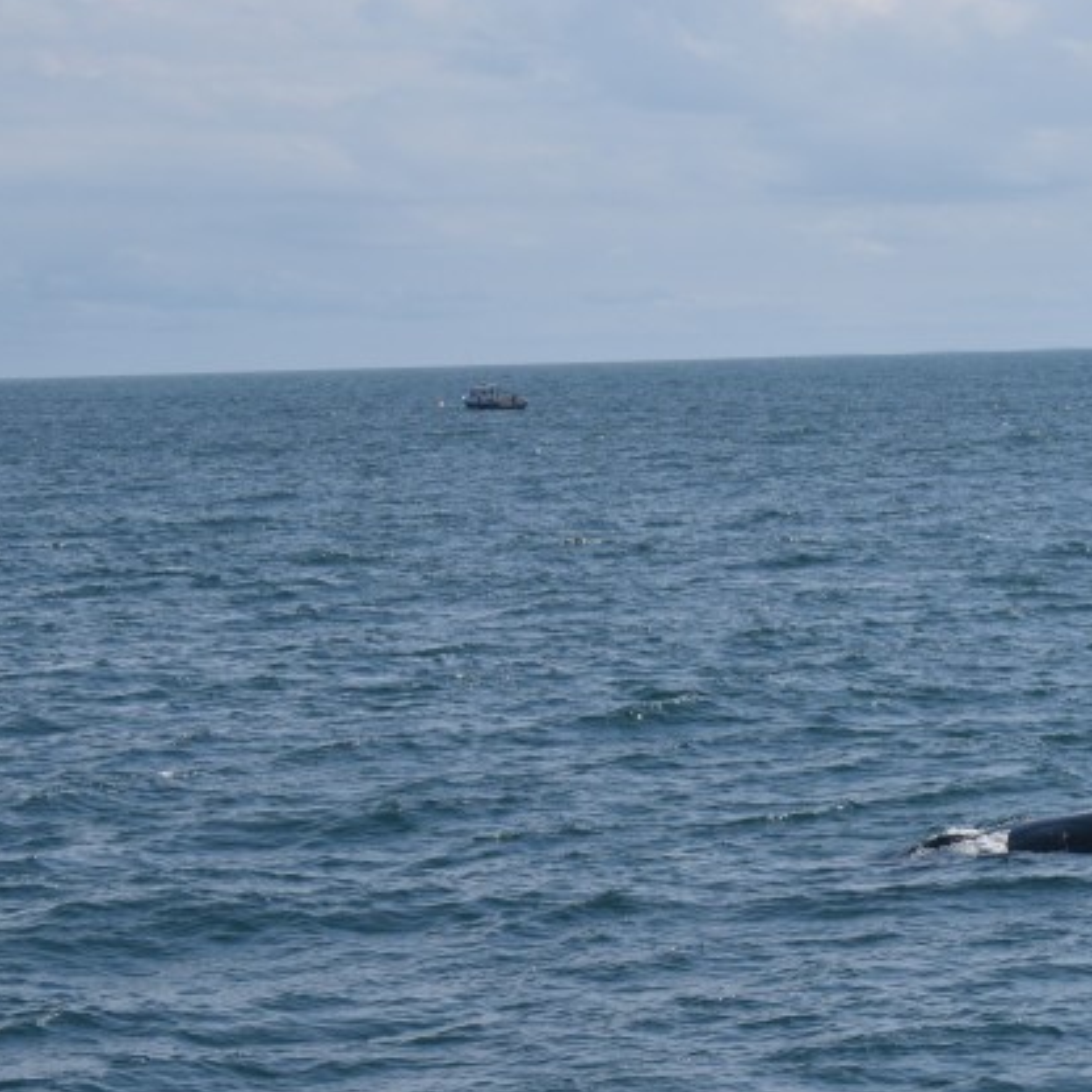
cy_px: 795
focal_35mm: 182
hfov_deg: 9.5
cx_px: 1273
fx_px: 6499
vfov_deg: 9.6
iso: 200
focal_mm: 55
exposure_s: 1/1600
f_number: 5.6
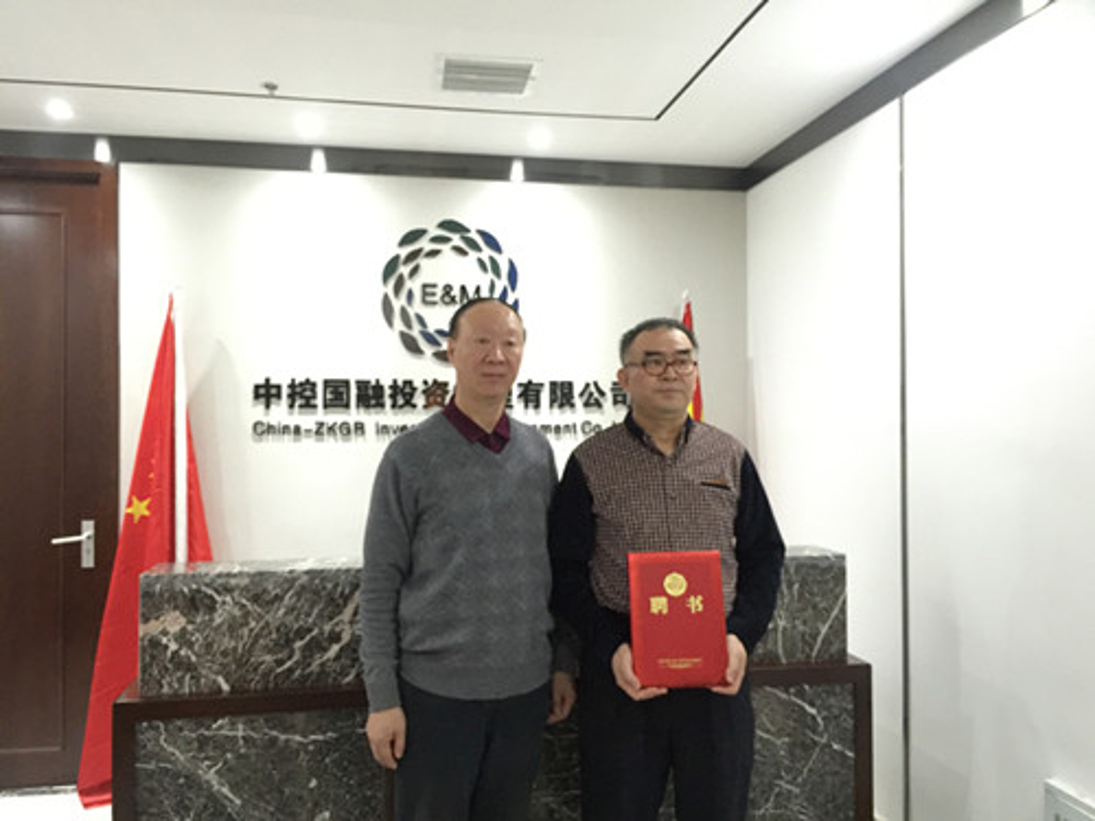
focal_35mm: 29
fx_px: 917
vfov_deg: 48.2
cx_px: 548
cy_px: 410
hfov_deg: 61.7
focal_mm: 4.15
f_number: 2.2
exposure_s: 1/8
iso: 160
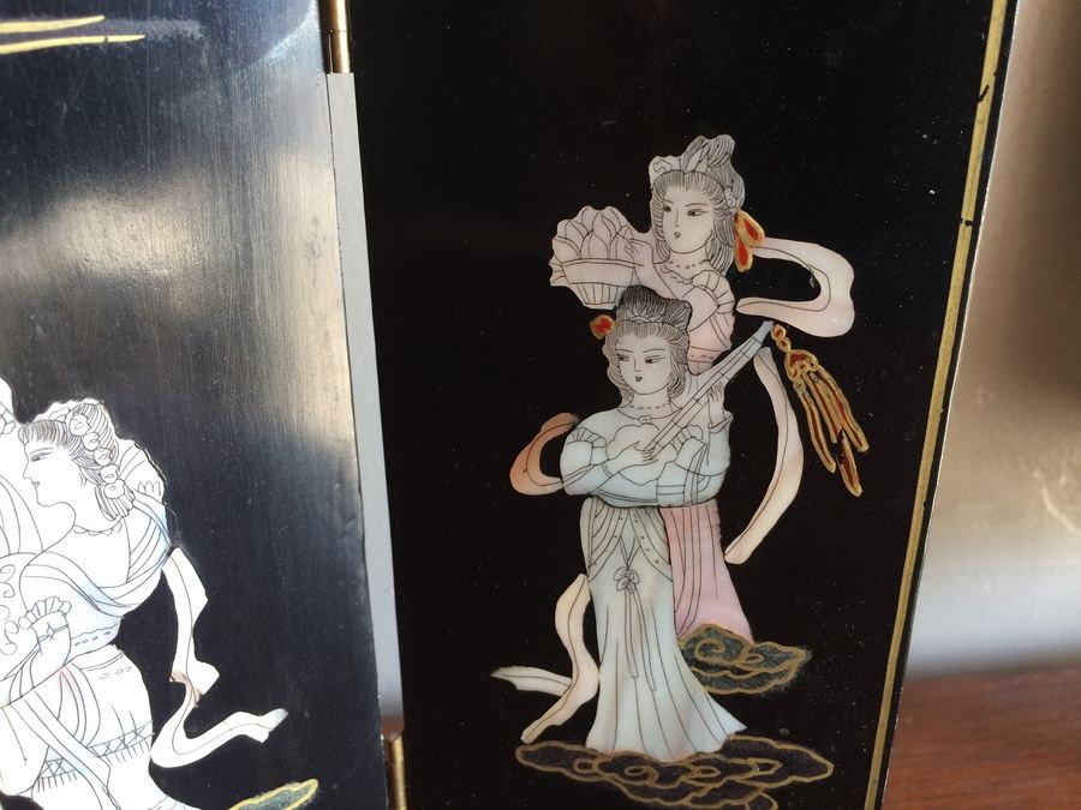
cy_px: 405
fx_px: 937
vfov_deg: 46.8
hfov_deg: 60.0
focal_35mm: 30
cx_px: 540
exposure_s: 1/30
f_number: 2.2
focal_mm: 4.12
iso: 40
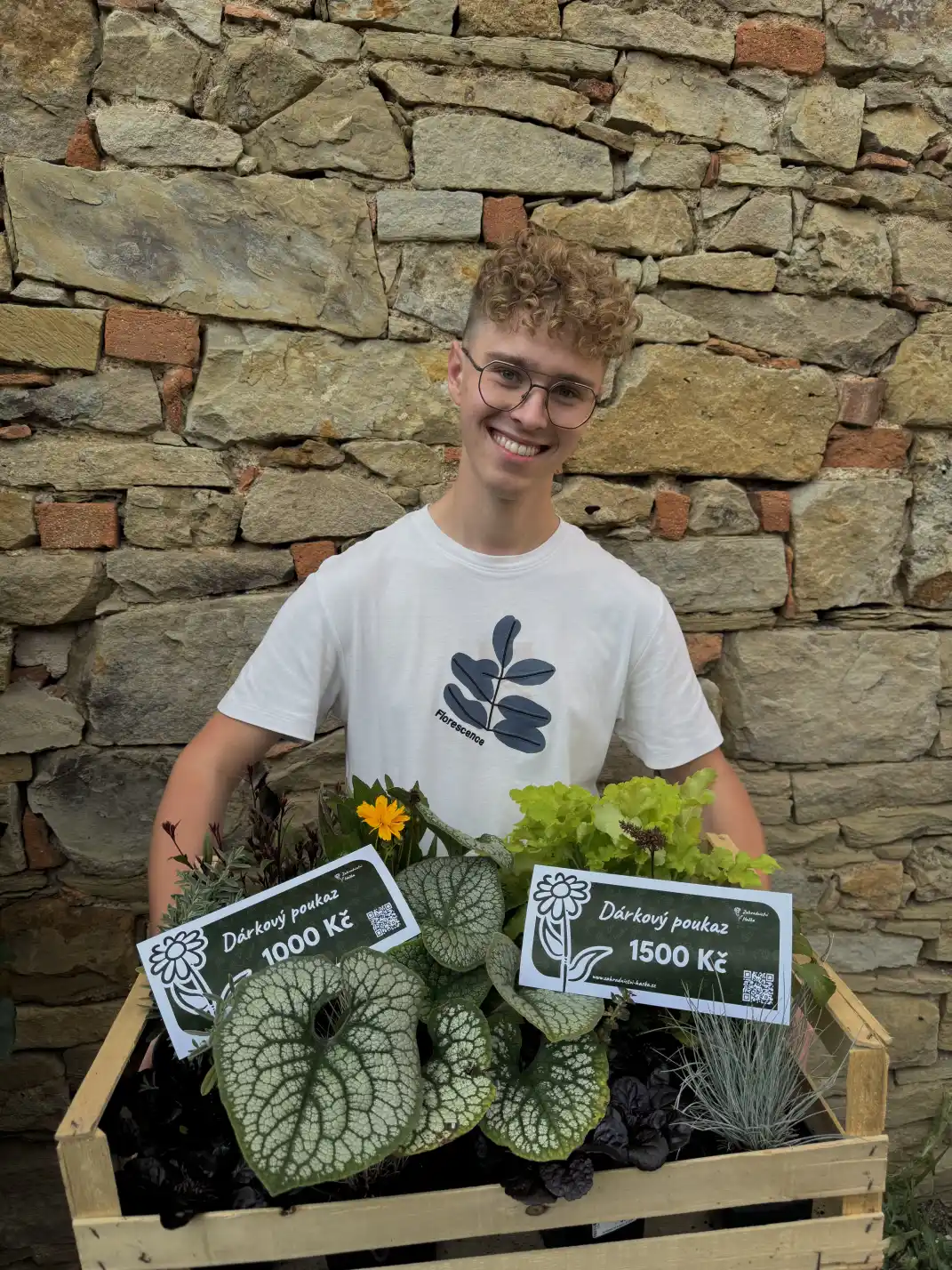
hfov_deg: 56.8
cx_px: 476
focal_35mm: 24
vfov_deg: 71.6
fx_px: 880
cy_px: 635
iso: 80
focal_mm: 6.76
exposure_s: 1/966
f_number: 1.78
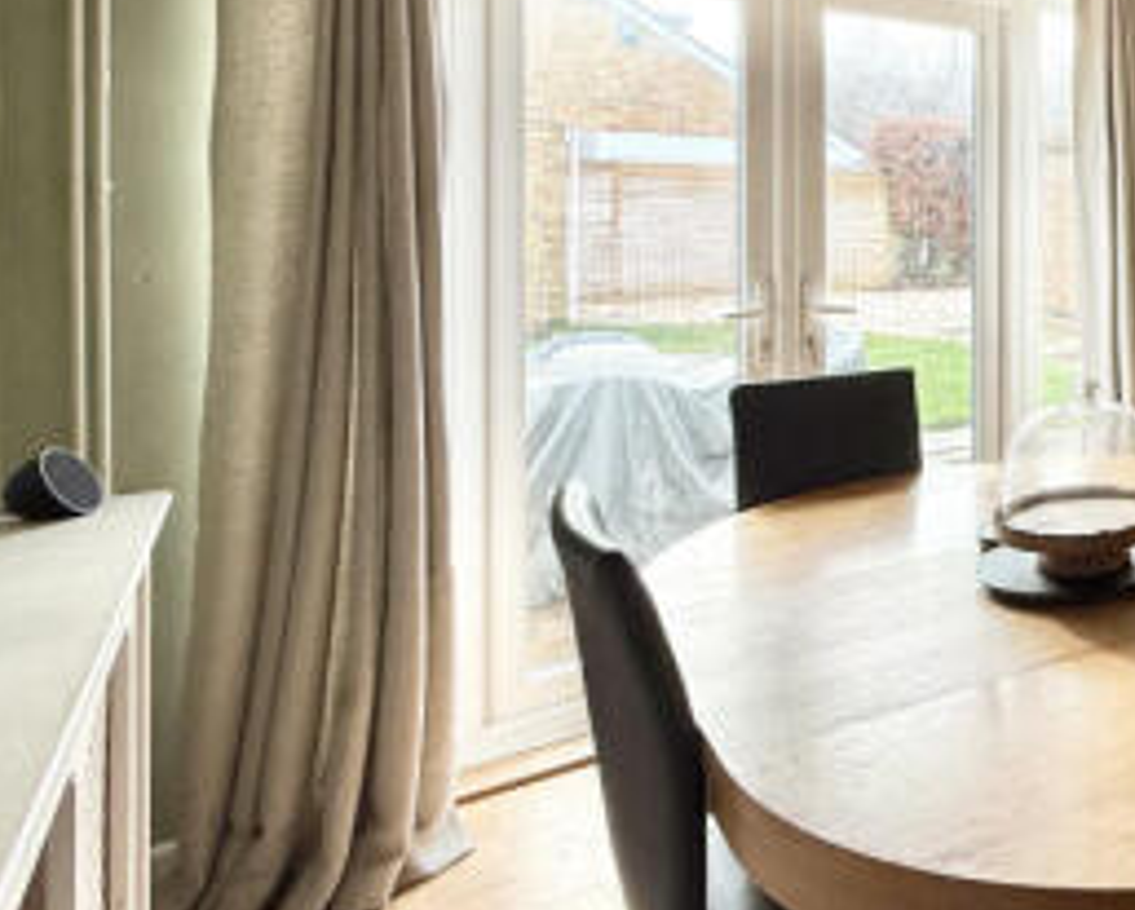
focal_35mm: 31
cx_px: 1274
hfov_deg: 43.1
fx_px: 1042
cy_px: 223
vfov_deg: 45.5
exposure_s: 1/159
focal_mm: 2.22
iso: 64
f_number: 2.2
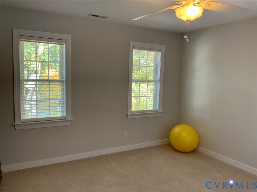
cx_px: 128
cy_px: 96
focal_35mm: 29
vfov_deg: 48.2
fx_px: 215
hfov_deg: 61.7
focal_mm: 3
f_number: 1.8
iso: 64
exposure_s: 1/60
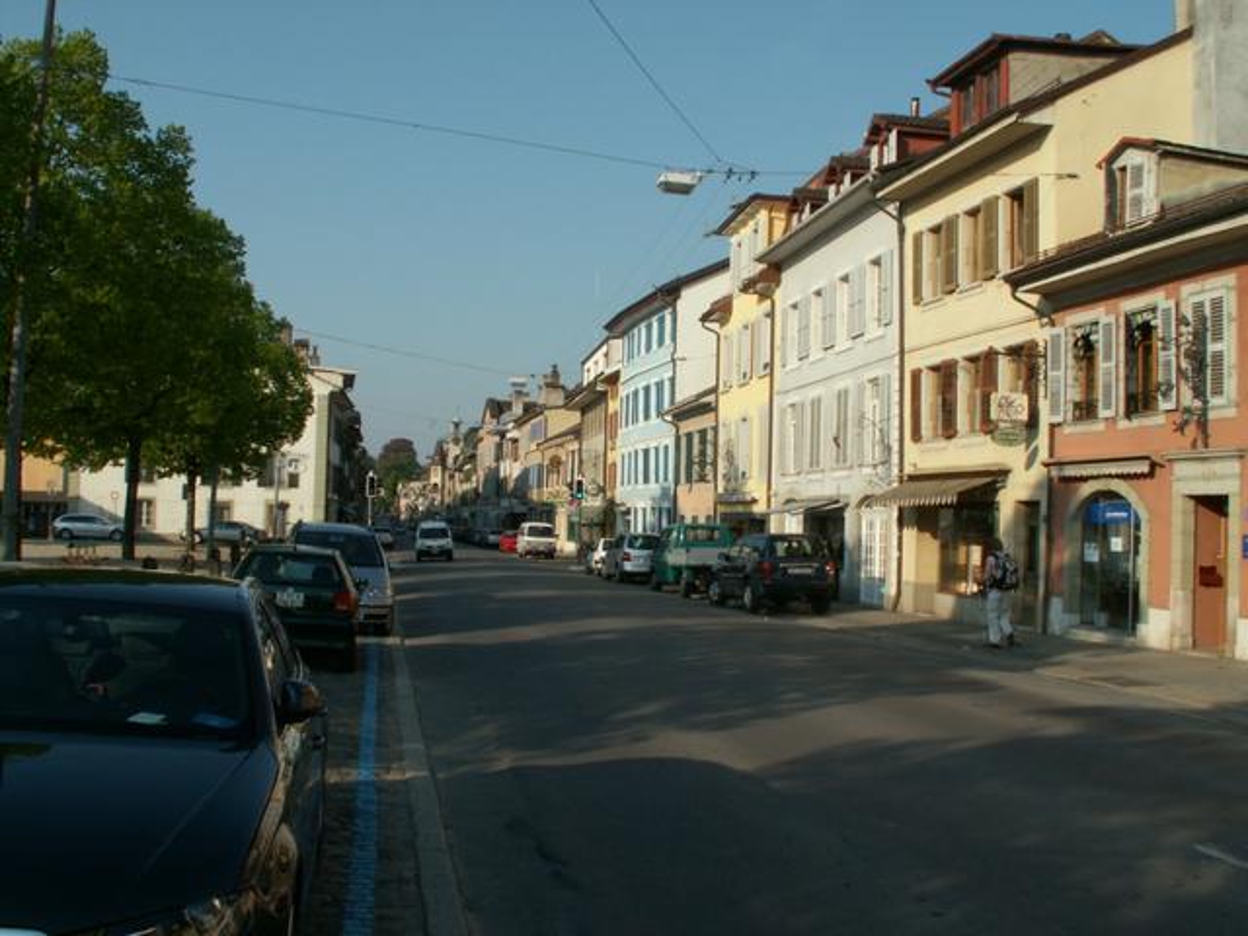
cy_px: 468
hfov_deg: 52.6
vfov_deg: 40.7
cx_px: 624
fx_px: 1262
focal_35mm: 35
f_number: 8
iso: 50
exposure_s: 1/160
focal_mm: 5.86
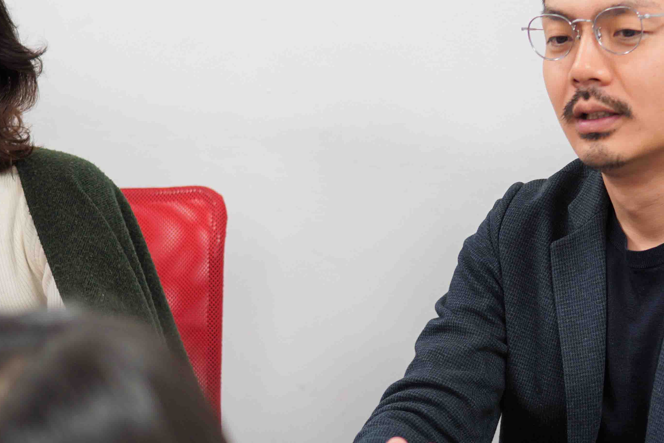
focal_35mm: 98
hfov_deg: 20.8
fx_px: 1808
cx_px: 423
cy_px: 320
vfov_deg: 13.9
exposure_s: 1/60
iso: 200
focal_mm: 30
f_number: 2.2
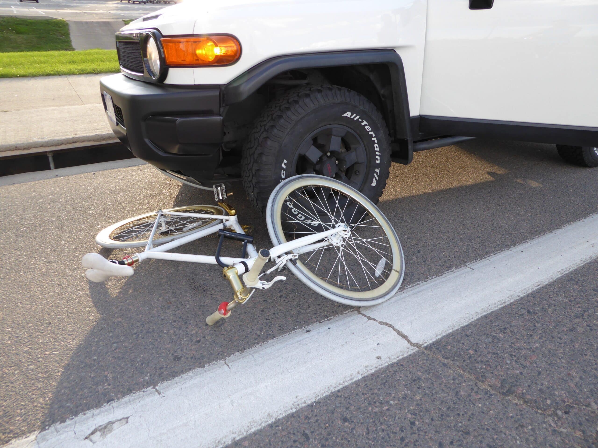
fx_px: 415
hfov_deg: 71.6
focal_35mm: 24
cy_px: 224
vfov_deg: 56.8
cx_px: 299
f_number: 3.3
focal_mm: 4.3
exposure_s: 1/100
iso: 100
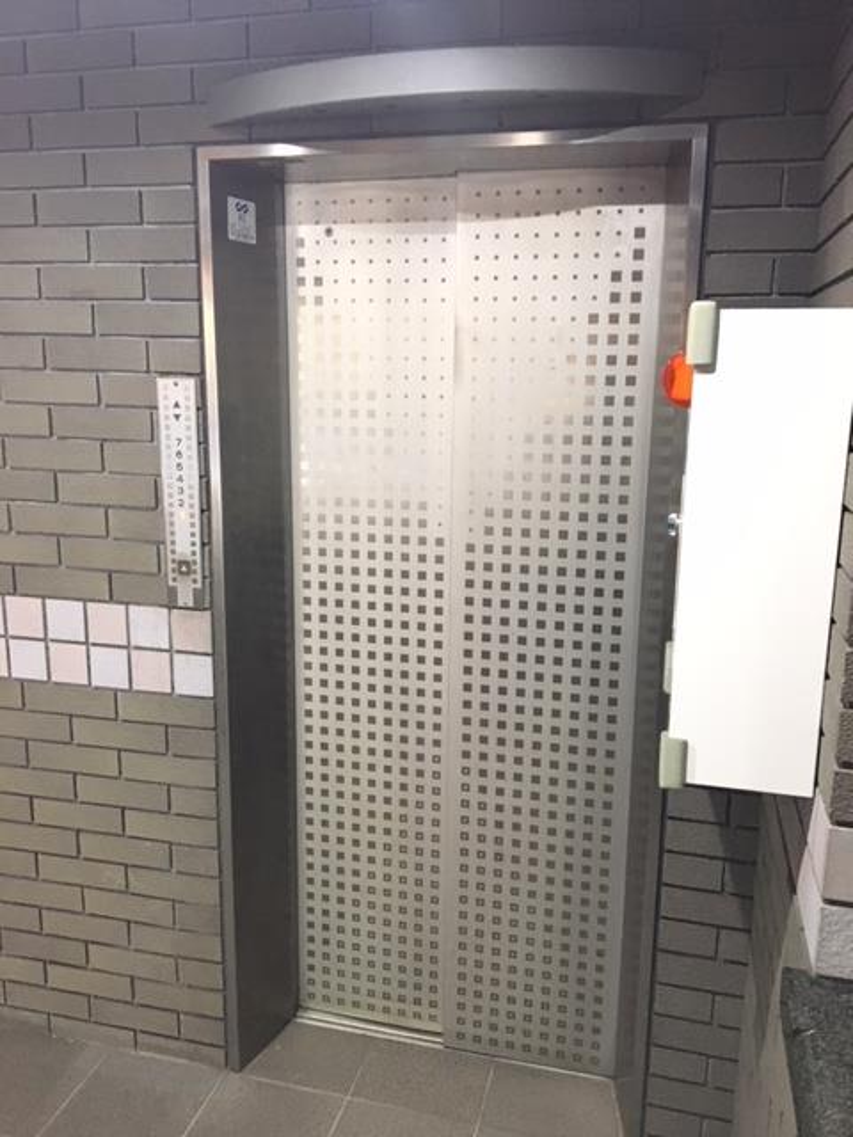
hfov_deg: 48.2
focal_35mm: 29
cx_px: 426
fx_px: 953
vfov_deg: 61.7
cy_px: 568
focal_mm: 4.15
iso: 200
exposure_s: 1/15
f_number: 2.2
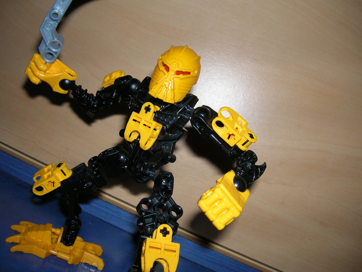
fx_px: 356
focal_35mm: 34
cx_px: 181
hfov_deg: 54.0
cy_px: 136
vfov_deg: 41.8
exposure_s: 1/60.1
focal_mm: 5.7
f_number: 2.9
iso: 50
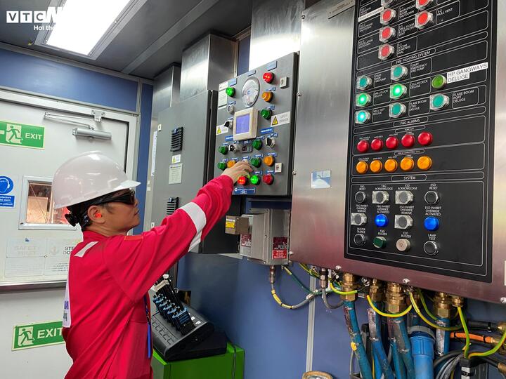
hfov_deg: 67.3
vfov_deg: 53.1
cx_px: 253
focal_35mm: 26
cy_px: 190
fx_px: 380
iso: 200
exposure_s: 1/53
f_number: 1.8
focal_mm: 4.25
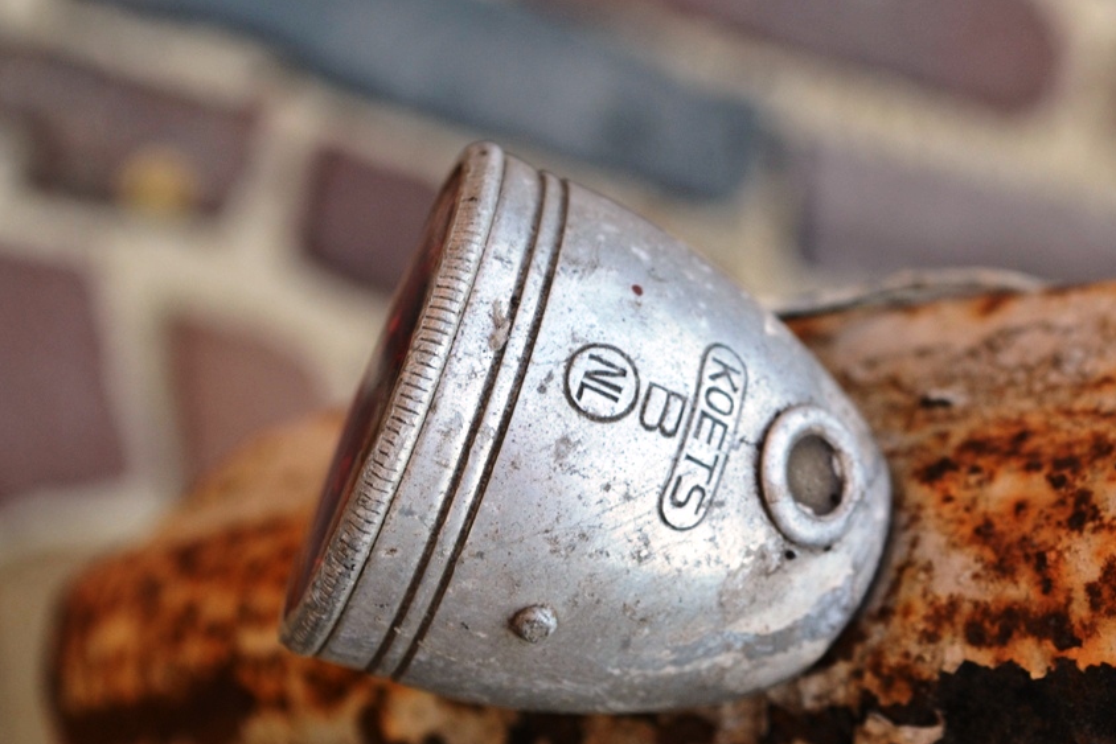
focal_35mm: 91
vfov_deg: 15.0
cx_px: 666
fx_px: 2821
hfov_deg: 22.3
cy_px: 338
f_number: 8
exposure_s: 1/125
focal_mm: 50
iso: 360
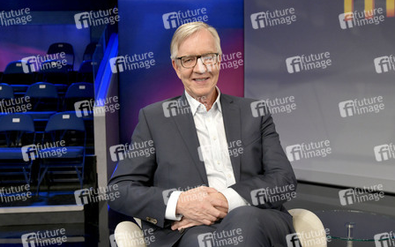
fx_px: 420
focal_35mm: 39
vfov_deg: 32.8
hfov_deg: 50.4
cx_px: 197
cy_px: 129
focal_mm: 38
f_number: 5.6
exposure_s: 1/250
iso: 2000
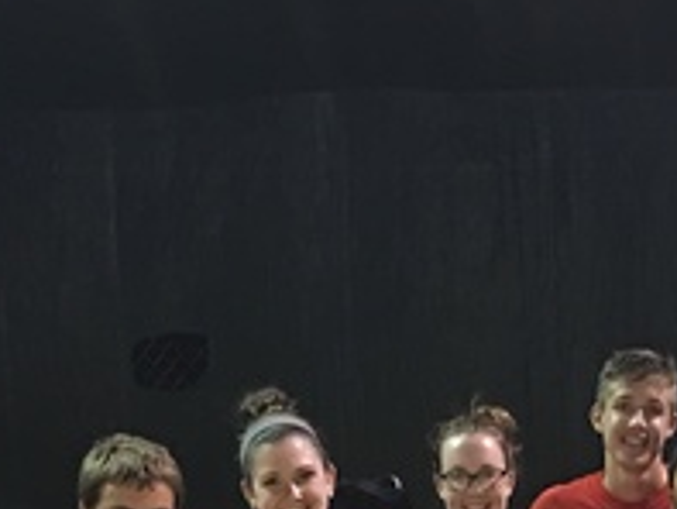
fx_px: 2074
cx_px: 639
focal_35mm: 106
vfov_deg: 12.9
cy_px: 860
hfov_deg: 18.2
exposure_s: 1/15
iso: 100
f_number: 2.2
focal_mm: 4.15
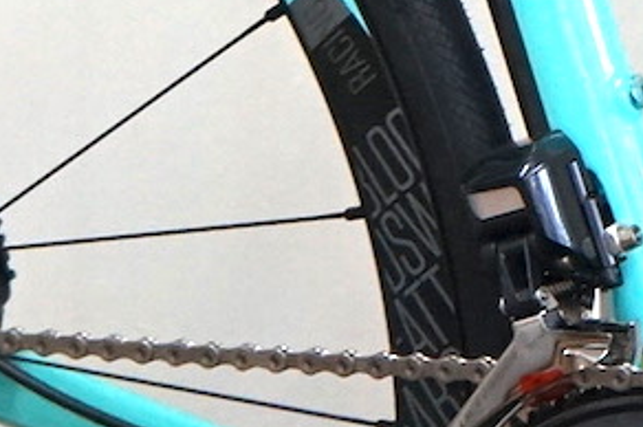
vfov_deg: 3.1
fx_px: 7939
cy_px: -215
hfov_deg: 4.6
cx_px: 1169
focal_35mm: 445
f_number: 5
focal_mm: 59
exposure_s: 1/160
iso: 1600
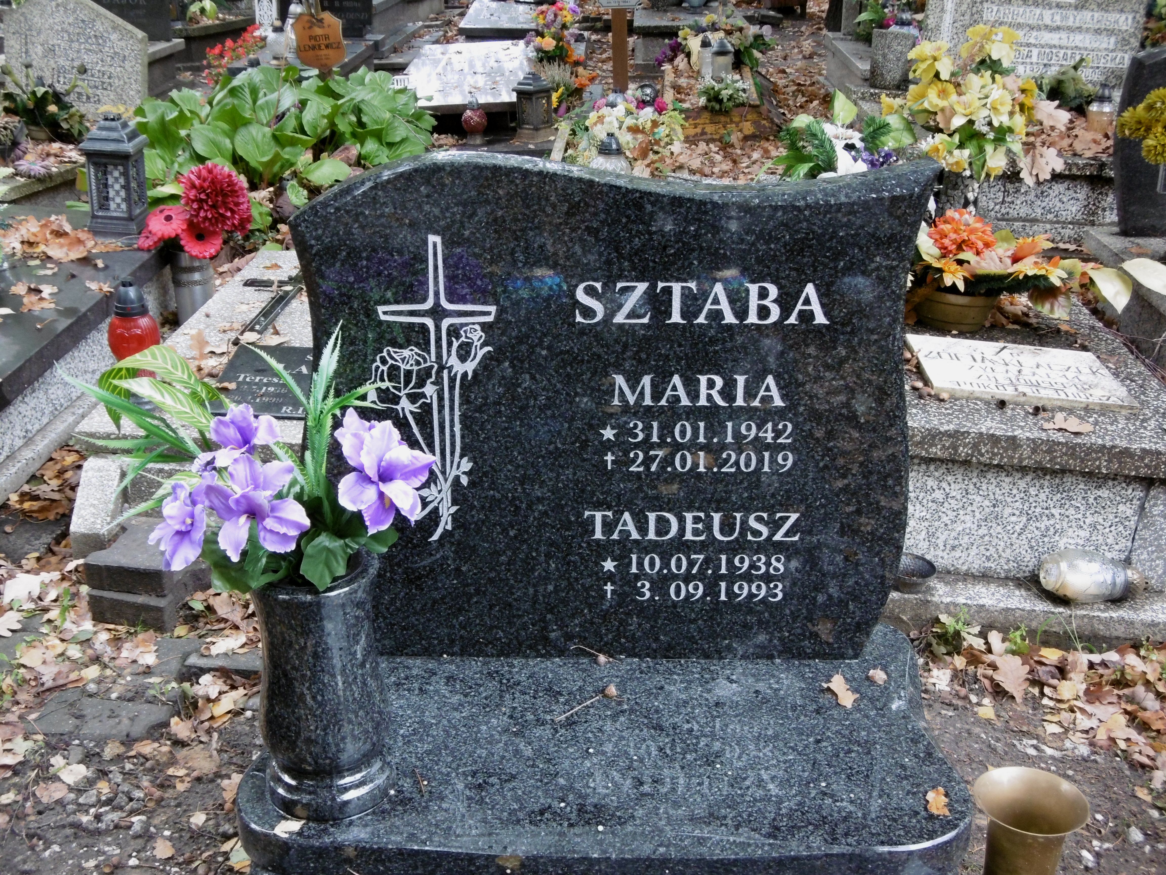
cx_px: 583
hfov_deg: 43.9
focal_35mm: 43
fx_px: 1448
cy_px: 438
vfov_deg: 33.6
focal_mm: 7.7
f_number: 3.8
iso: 200
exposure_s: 1/60
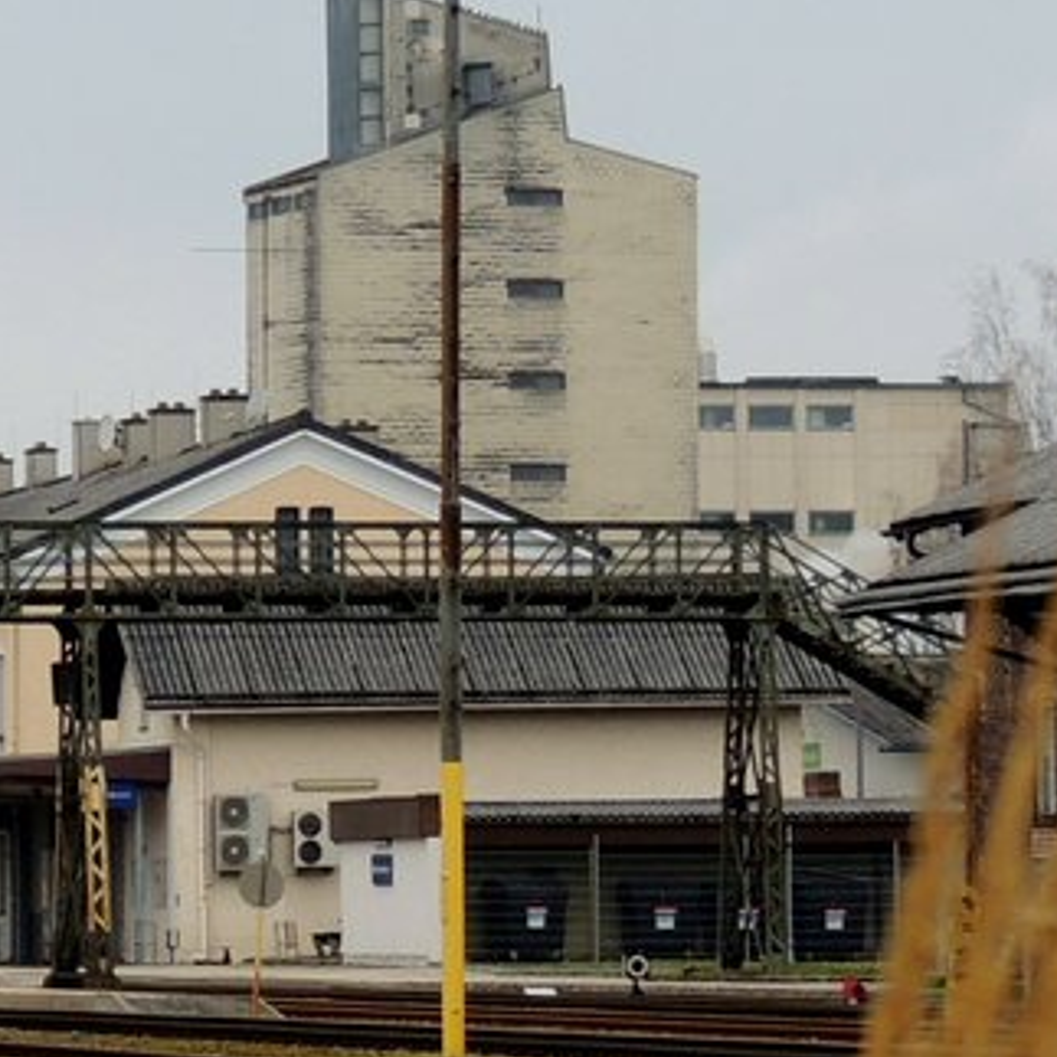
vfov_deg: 6.3
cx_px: -478
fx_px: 9638
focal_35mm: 279
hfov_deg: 6.2
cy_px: 815
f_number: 4
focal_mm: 15.1
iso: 100
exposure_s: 1/100
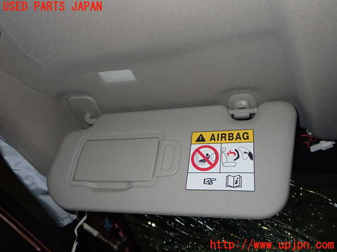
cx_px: 168
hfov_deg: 60.0
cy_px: 126
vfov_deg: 46.8
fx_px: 292
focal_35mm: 30
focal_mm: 5.4
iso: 250
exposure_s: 1/30
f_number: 6.3
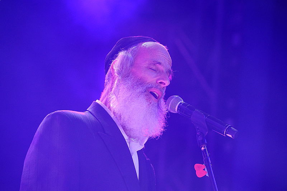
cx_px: 144
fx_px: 1593
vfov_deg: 6.9
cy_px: 96
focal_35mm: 200
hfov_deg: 10.3
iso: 1600
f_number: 6.3
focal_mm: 200
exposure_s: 1/400
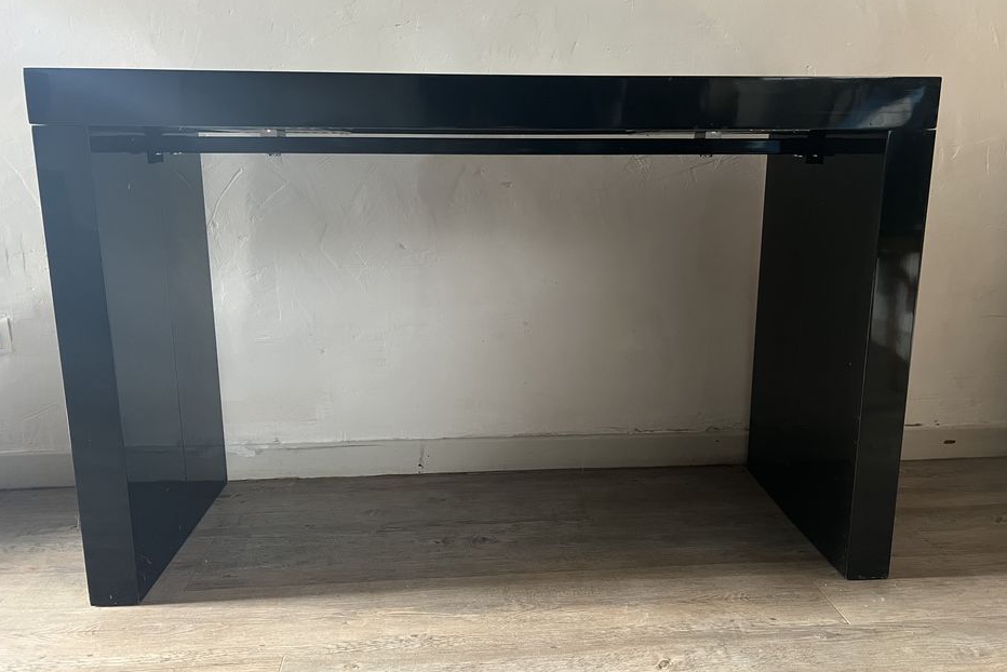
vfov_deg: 45.0
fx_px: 811
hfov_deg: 63.6
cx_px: 528
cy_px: 326
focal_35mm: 29
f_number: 1.5
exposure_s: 1/60
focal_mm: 5.7
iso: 250
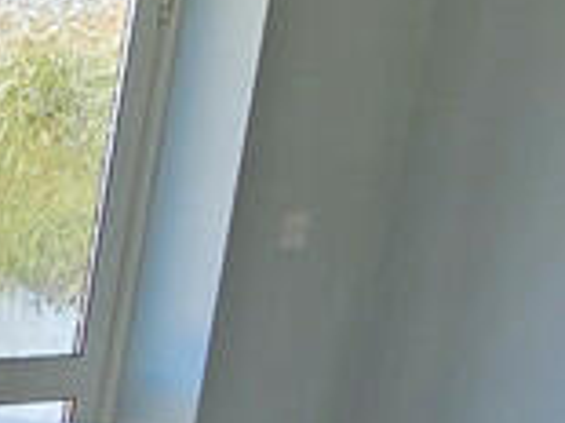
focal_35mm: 86
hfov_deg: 14.1
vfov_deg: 15.3
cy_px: 700
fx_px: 1403
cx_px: -846
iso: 64
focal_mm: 2.2
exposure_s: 1/100
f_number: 2.2
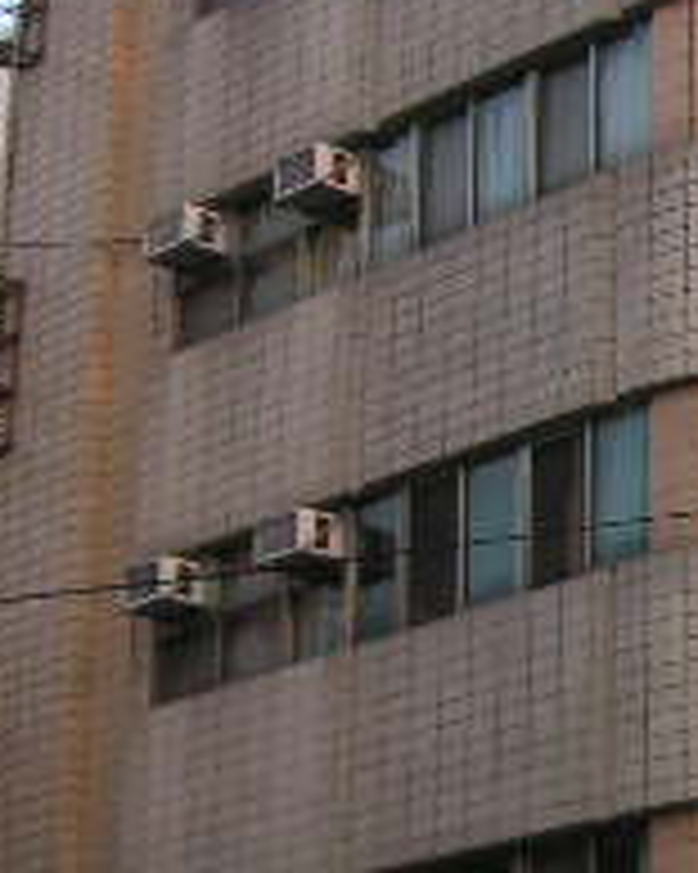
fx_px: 3075
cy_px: 621
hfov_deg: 12.2
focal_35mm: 119
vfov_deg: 16.1
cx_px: 1121
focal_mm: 6.1
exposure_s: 1/90
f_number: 2.8
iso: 50
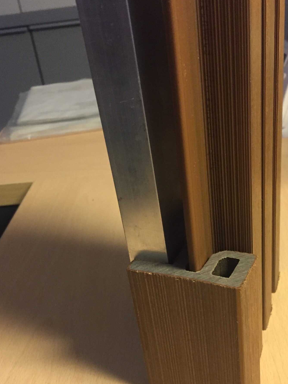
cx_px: 166
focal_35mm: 42
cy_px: 247
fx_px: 466
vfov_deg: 44.3
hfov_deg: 34.3
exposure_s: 1/25
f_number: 2.2
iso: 250
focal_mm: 4.15
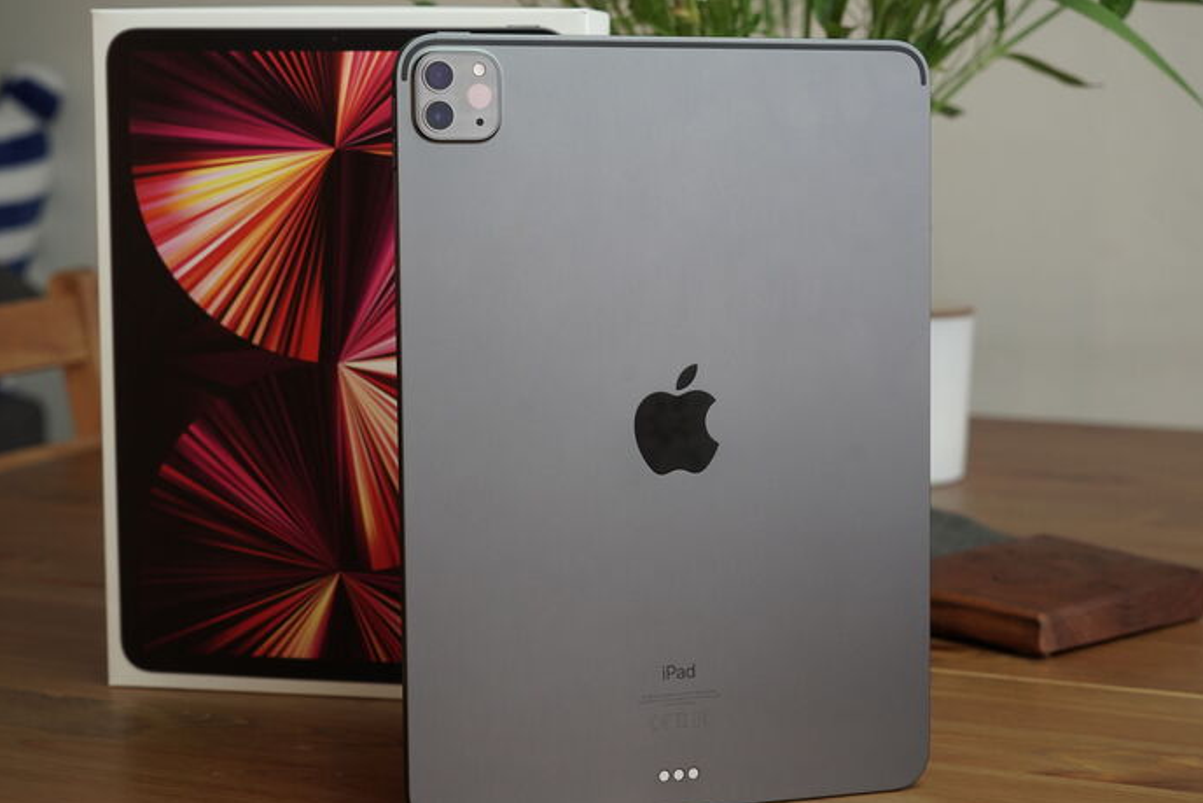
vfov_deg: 20.9
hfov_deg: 31.0
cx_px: 595
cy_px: 413
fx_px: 2172
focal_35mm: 65
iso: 640
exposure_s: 1/160
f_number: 7.1
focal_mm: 54
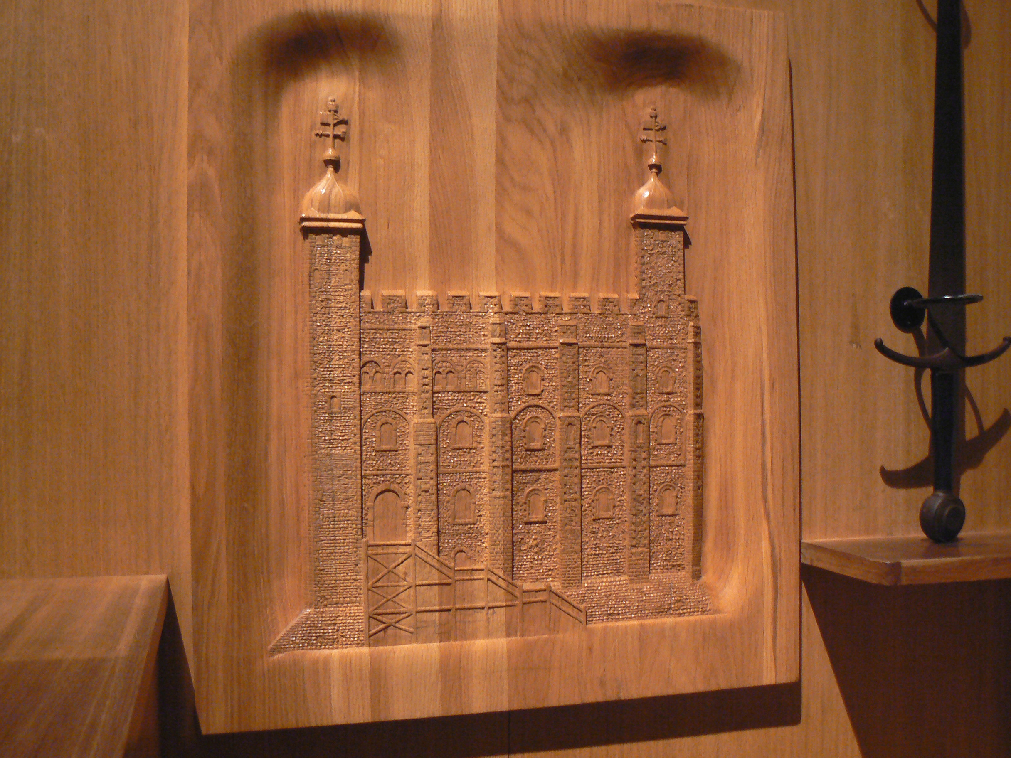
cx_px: 513
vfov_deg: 38.7
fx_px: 1081
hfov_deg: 50.1
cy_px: 376
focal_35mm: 37
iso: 200
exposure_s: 1/8
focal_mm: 6
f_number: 2.8
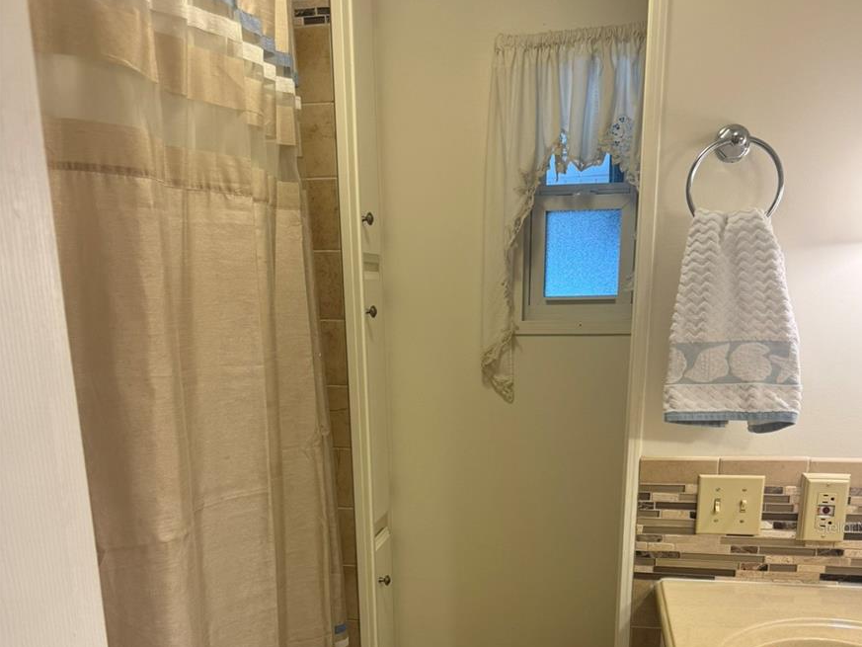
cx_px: 442
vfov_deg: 41.0
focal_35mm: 33
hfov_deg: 55.3
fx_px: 822
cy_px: 526
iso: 125
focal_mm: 6.76
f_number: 1.78
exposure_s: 1/120
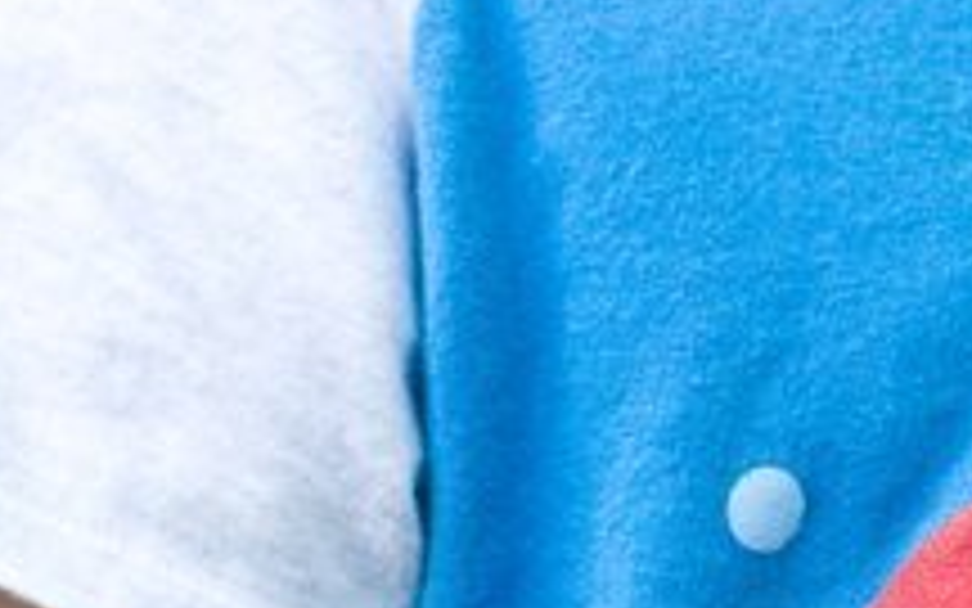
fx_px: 5404
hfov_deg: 10.2
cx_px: 1066
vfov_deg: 6.4
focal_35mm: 204
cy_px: 511
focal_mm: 30
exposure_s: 1/1000
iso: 200
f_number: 2.5
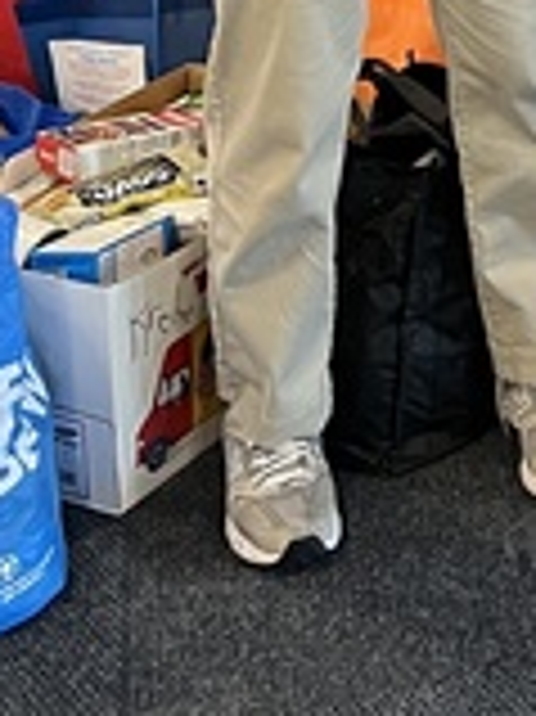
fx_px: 2708
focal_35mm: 131
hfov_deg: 10.5
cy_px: -644
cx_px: 1027
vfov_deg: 13.3
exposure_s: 1/59
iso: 200
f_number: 1.5
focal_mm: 5.7
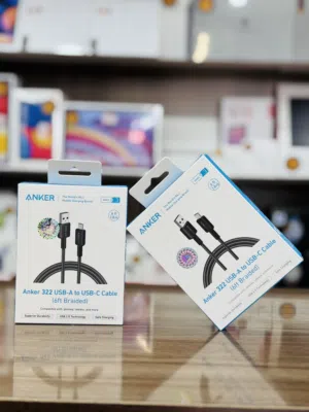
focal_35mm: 52
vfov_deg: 36.8
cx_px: 154
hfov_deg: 28.0
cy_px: 206
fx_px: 619
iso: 40
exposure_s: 1/100
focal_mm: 5.96
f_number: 1.6
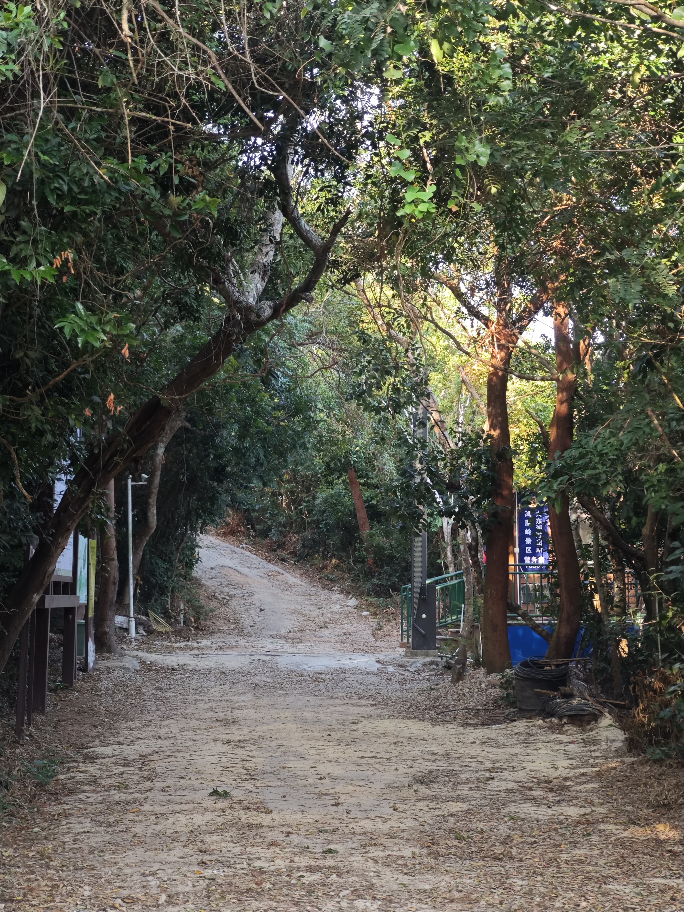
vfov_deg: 26.0
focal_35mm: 75
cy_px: 456
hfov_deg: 19.6
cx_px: 342
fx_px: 1976
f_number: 2
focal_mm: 9
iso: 160
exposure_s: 1/100
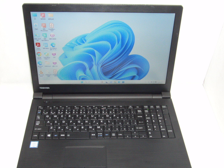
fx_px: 278
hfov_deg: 43.8
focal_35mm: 43
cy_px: 95
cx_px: 105
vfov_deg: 33.6
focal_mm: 6.42
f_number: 3.6
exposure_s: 1/80
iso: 400
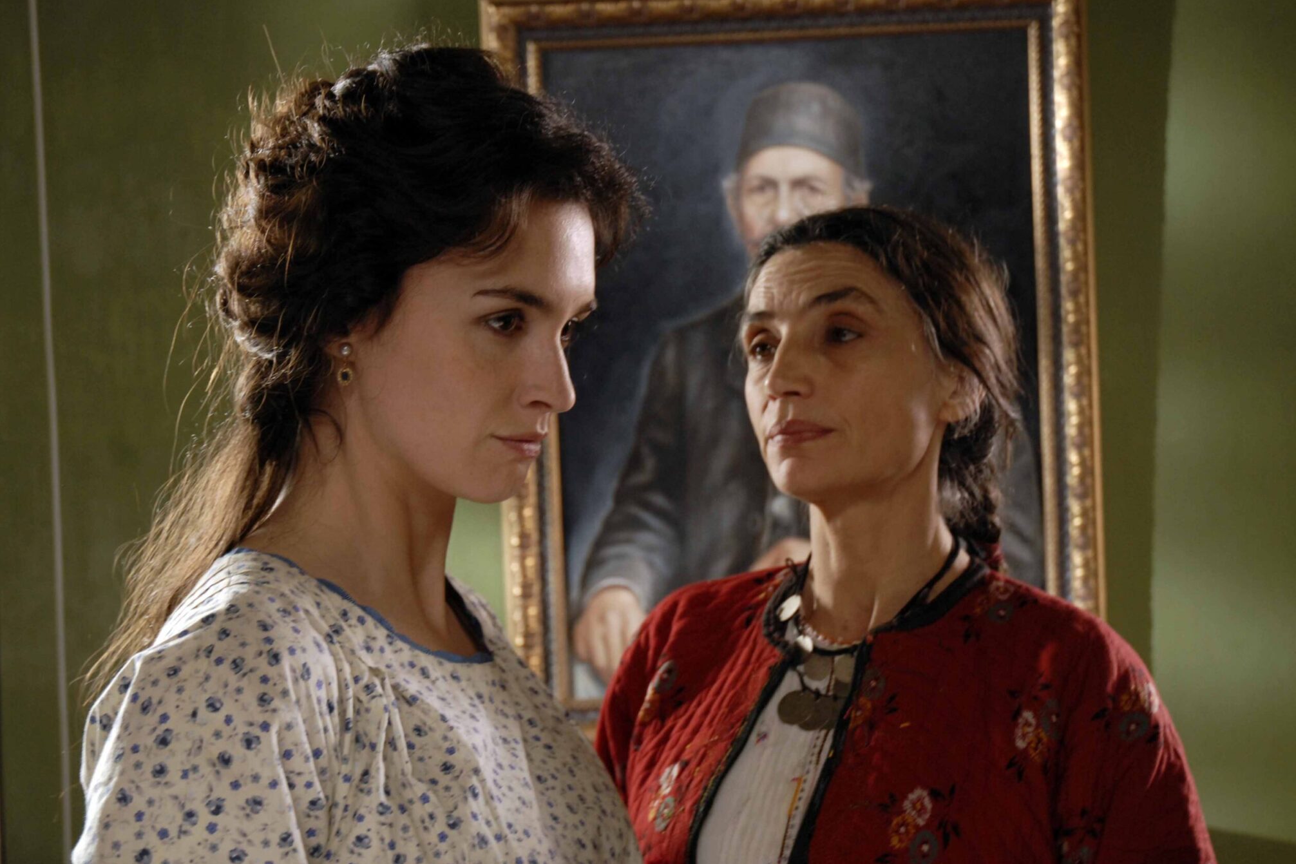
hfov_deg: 37.2
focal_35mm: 54
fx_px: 1926
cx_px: 659
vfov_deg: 25.3
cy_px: 431
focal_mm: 35
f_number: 4.2
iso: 400
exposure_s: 1/40
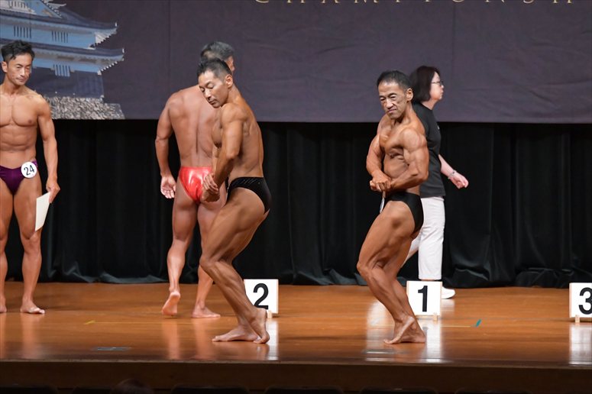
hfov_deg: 9.2
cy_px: 197
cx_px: 296
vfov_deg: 6.1
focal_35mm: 225
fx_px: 3698
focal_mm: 150
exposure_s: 1/400
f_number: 5.6
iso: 6400
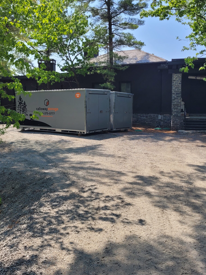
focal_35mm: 33
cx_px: 96
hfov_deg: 42.9
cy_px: 116
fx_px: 262
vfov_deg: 55.1
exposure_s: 1/1785
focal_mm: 5.4
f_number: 1.8
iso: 40
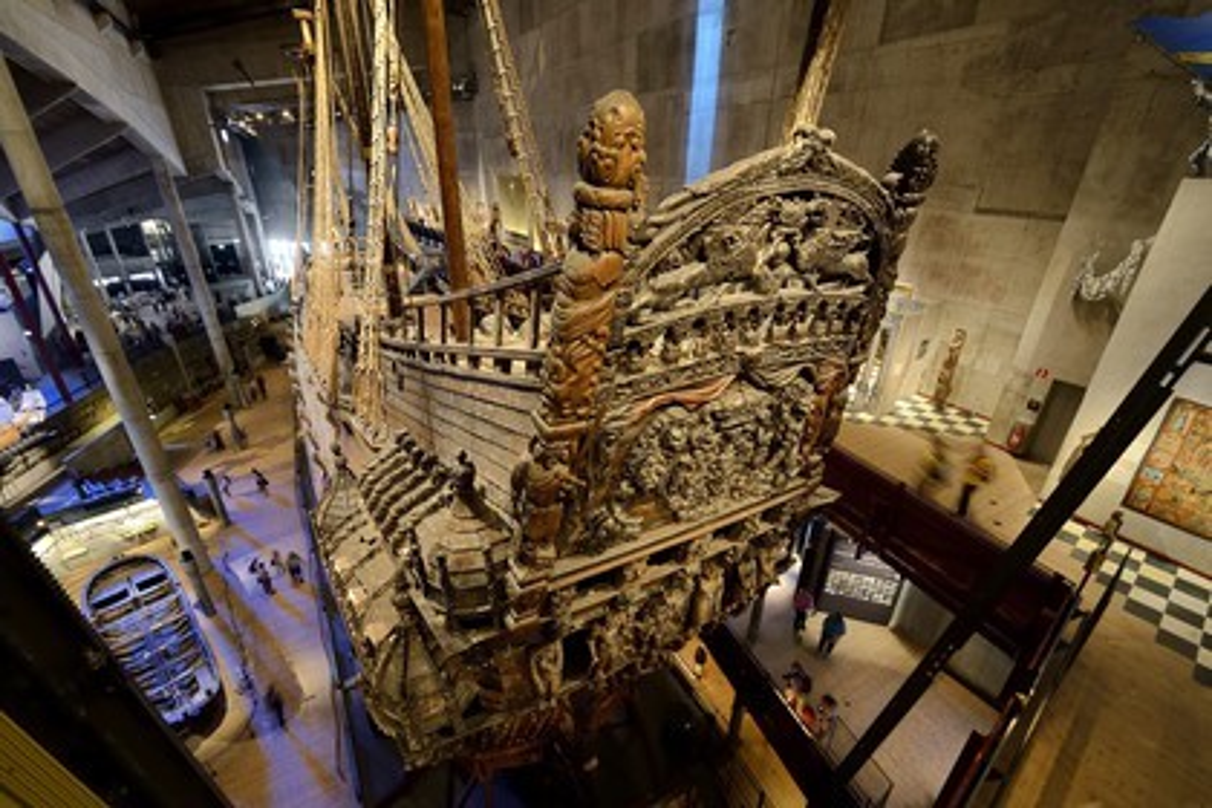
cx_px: 606
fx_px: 471
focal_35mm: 14
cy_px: 404
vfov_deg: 81.2
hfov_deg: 104.3
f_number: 5.6
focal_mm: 14
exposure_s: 1/1.67
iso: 800
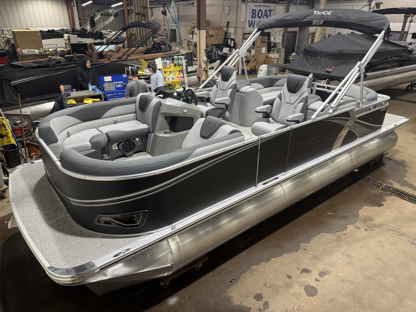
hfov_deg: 71.6
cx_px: 208
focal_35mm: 24
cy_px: 156
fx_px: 288
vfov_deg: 56.8
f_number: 1.78
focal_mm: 6.76
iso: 200
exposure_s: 1/120
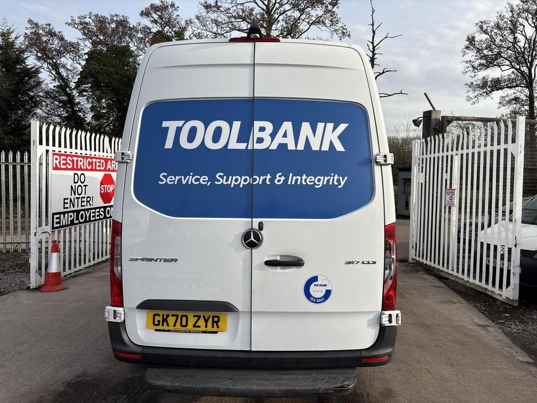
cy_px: 202
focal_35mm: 26
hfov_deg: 67.3
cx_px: 268
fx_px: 403
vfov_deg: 53.1
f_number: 1.6
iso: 50
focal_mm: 5.96
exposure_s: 1/2208
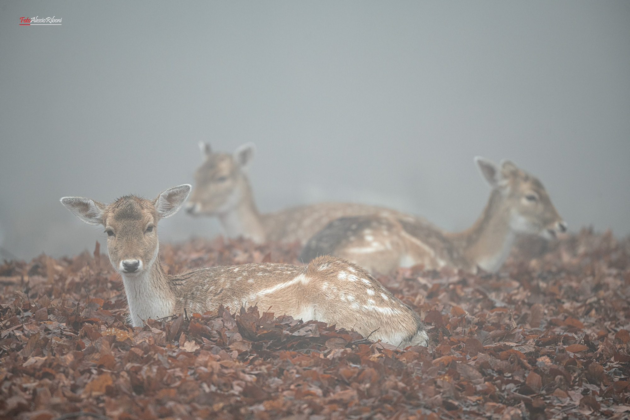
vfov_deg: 2.5
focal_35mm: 560
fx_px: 9798
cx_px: 315
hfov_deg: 3.7
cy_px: 210
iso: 560
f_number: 6.3
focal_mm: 560
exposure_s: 1/125
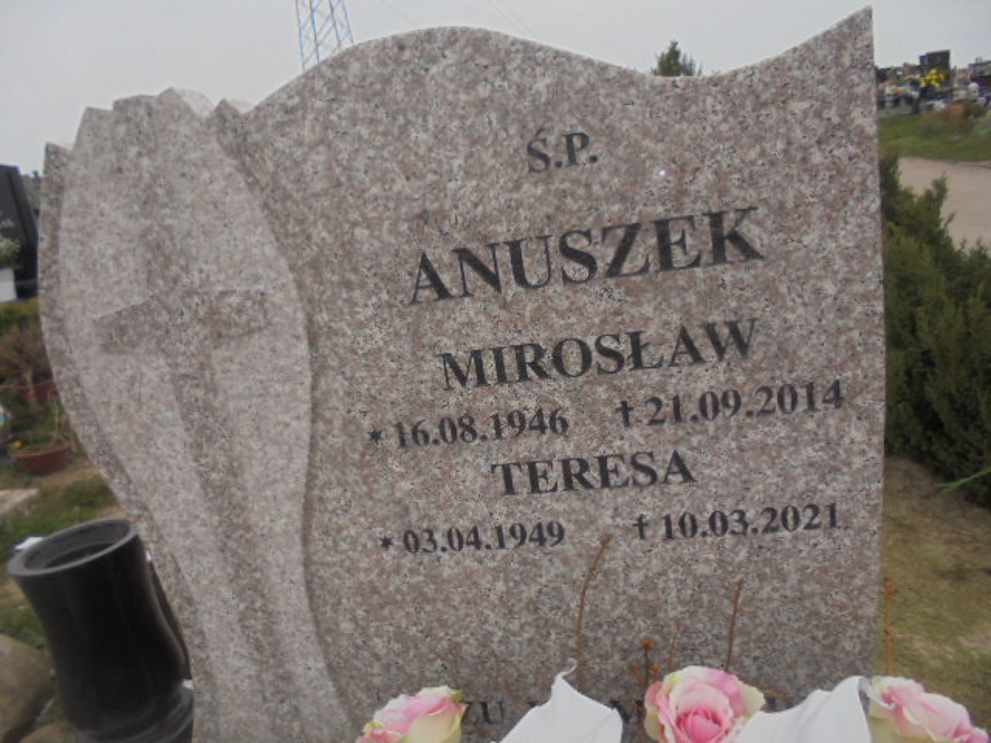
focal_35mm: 26
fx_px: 744
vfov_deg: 53.1
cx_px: 496
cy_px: 372
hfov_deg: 67.3
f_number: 3.5
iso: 100
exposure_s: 1/640
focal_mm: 4.6
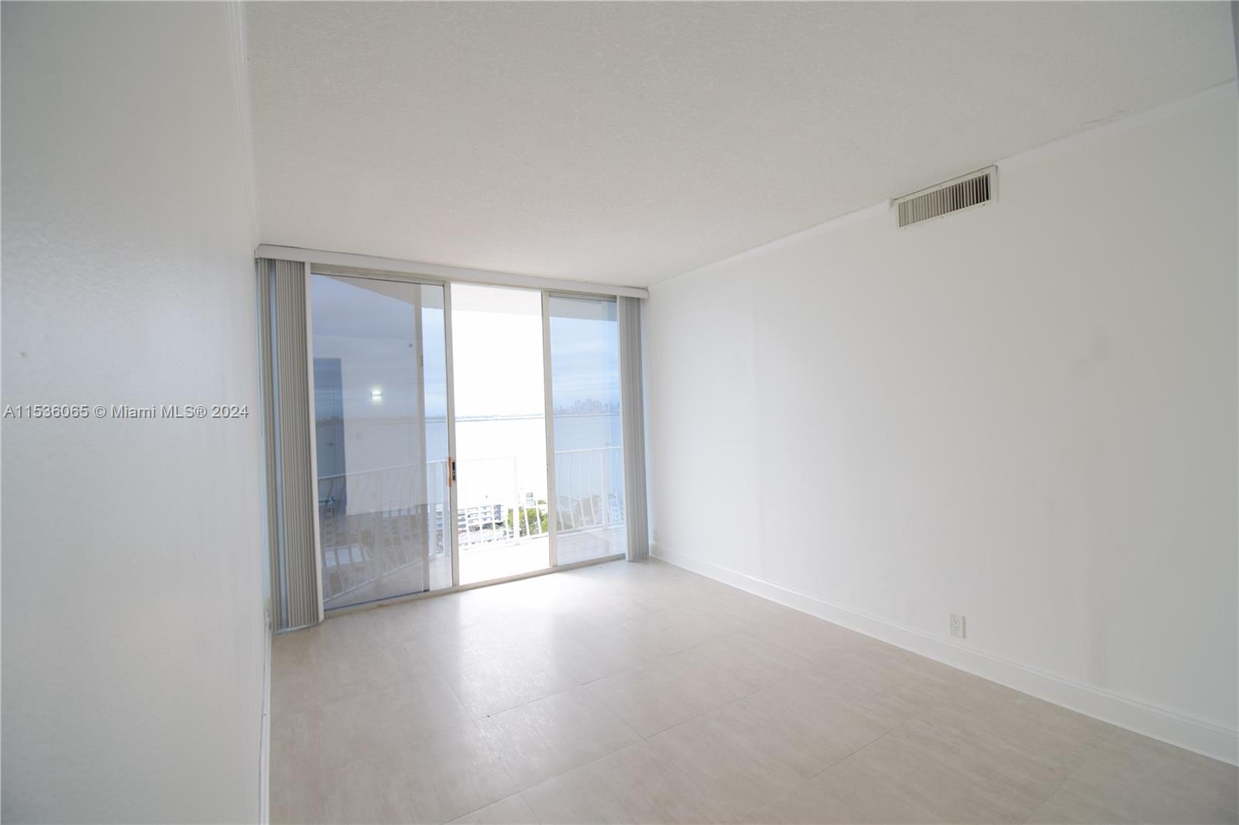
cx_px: 620
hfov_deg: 100.4
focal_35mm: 15
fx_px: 516
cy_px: 412
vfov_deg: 77.3
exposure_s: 1/250
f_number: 8
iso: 400
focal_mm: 10
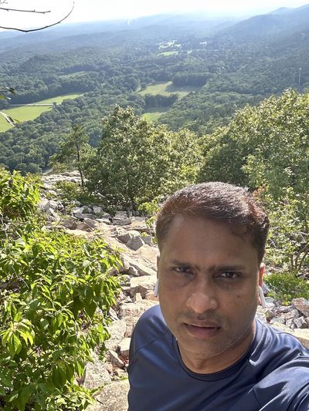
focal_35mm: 30
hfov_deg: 46.8
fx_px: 357
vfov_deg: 60.0
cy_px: 206
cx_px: 154
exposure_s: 1/172
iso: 32
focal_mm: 2.69
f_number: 1.9
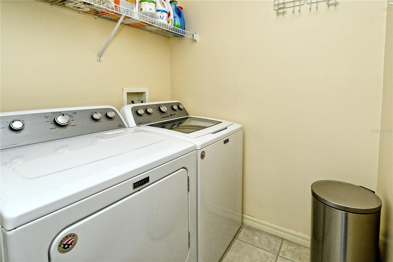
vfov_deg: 67.4
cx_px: 196
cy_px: 131
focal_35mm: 18
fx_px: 196
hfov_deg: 90.0
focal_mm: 12
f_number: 9
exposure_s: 1/250
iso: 640
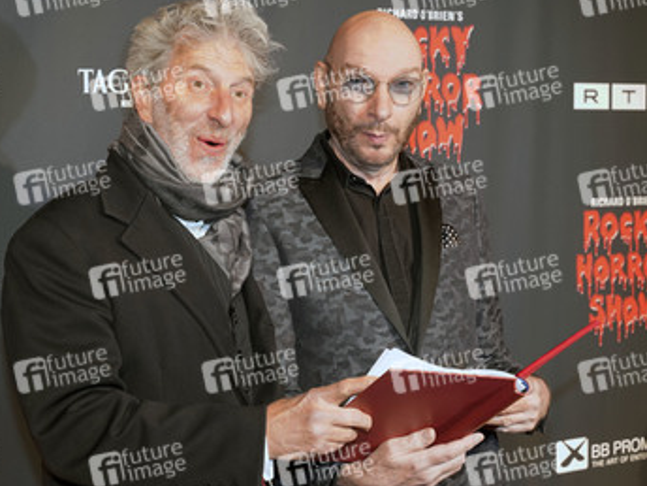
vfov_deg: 23.3
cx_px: 276
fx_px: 1178
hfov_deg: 30.7
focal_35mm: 63
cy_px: 230
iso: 1600
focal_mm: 50
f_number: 5.6
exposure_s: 1/80
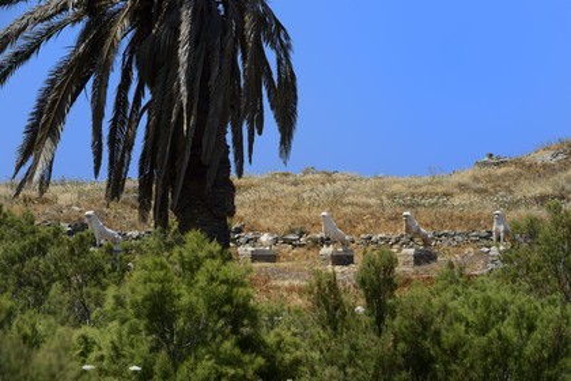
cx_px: 286
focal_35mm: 180
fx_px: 2855
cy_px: 190
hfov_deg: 11.4
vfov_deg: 7.6
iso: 200
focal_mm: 180
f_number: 13
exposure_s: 1/320
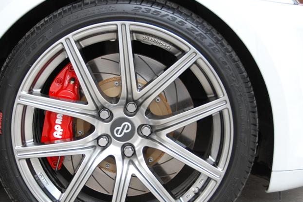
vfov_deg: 15.8
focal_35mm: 87
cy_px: 111
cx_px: 132
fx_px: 731
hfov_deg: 23.4
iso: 400
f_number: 4.2
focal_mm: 35
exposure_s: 1/50
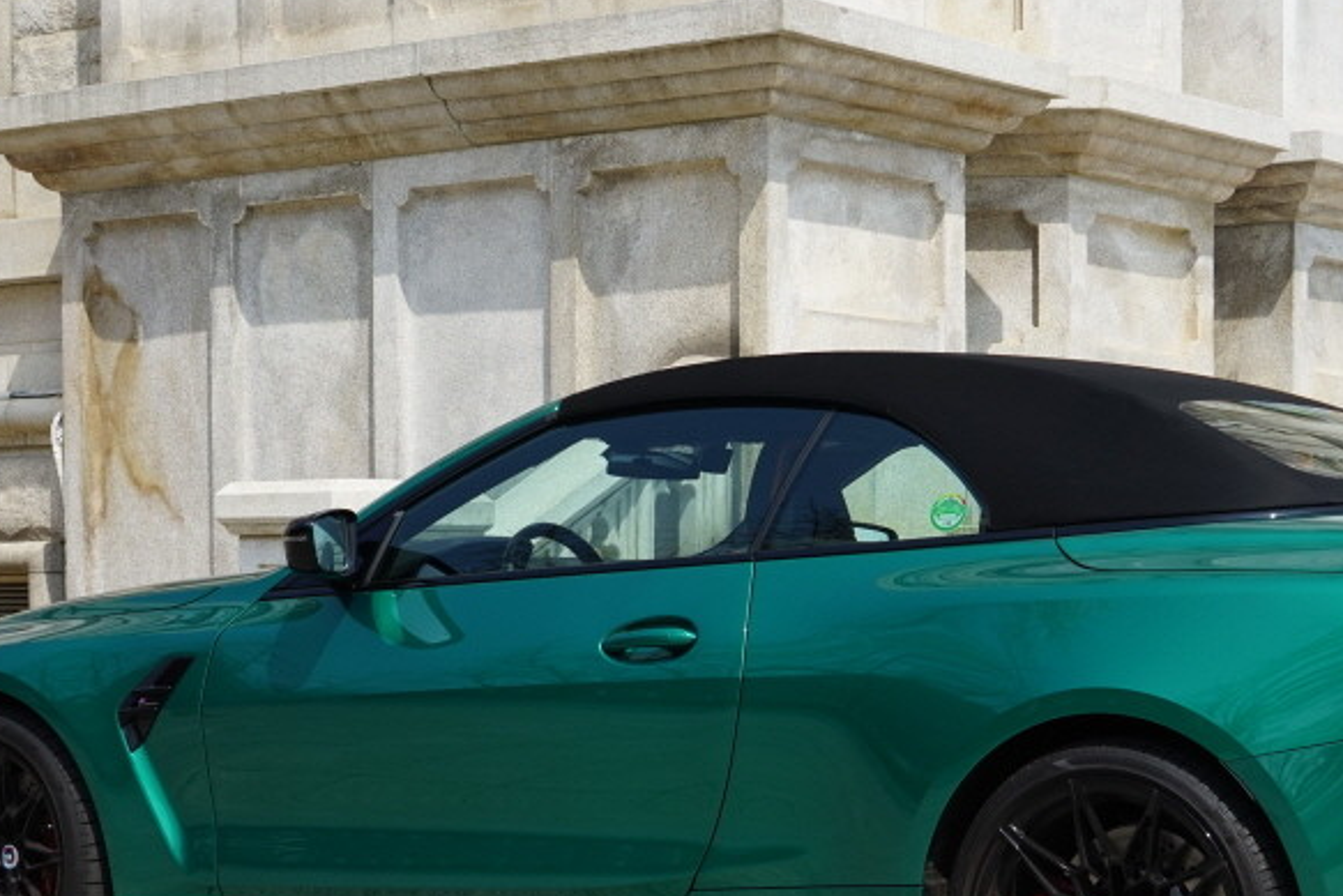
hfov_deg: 27.9
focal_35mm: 72
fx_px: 2686
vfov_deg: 18.8
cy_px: 683
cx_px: 887
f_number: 10
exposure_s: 1/125
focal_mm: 41
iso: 100
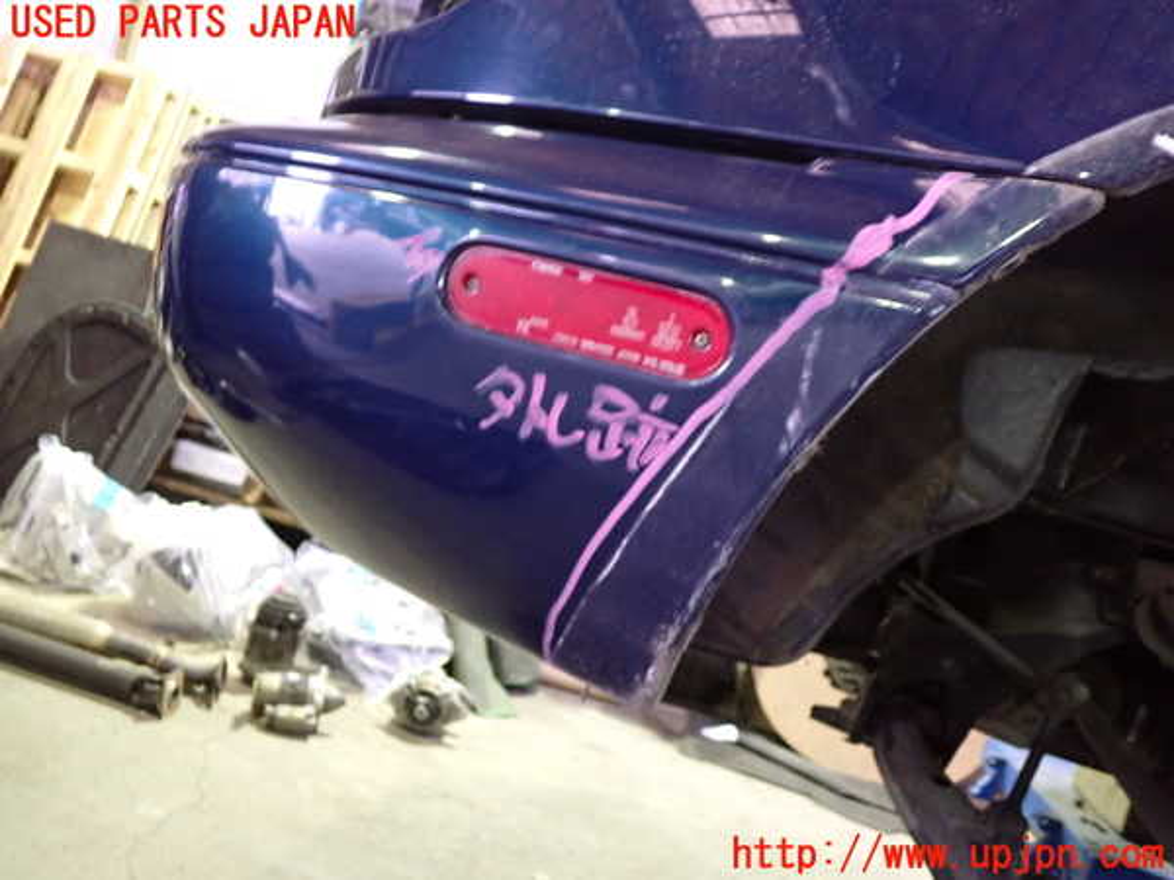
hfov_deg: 60.0
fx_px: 1017
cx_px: 587
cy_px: 440
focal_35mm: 30
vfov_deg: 46.8
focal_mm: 5.4
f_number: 2.3
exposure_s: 1/15
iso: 800
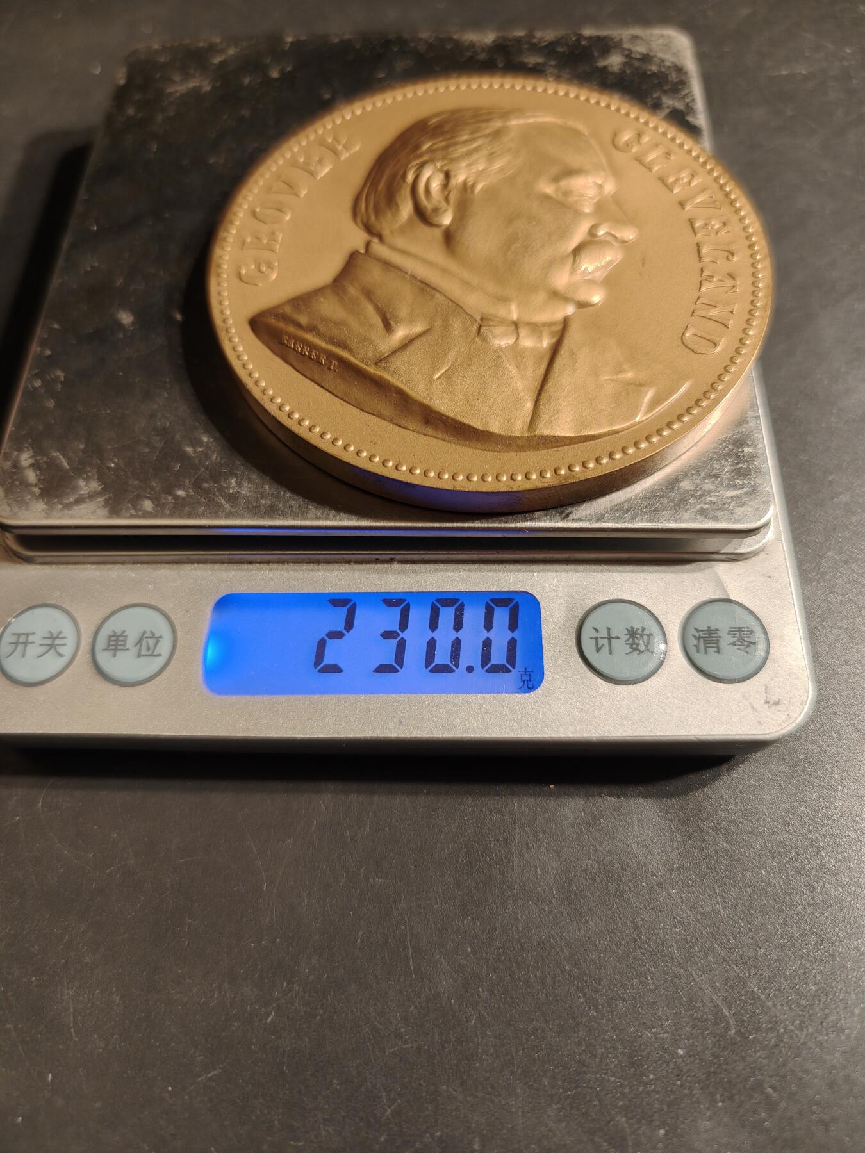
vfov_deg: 73.9
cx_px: 432
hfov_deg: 58.9
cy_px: 576
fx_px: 766
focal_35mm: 23
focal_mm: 6.06
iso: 250
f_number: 1.6
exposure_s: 1/200
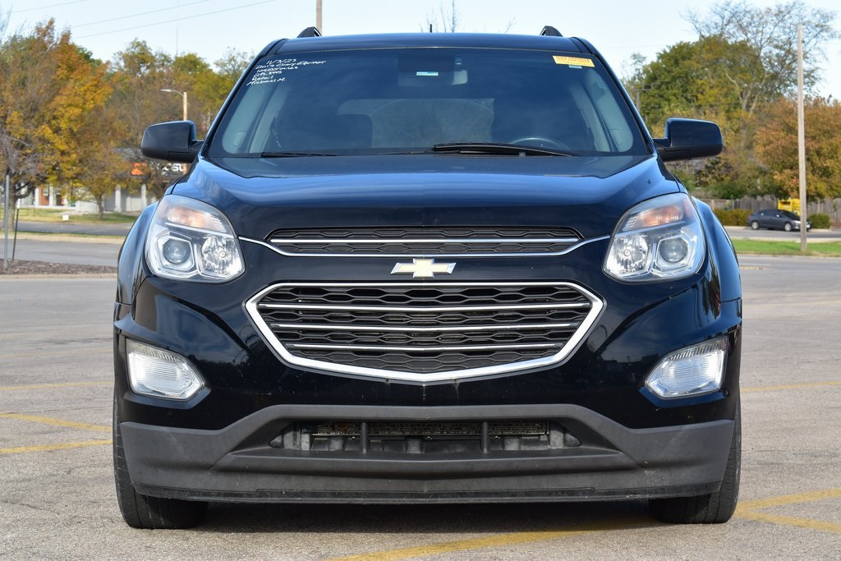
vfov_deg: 16.6
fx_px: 1927
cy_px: 280
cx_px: 420
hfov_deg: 24.6
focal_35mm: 82
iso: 400
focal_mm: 55
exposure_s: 1/160
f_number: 9
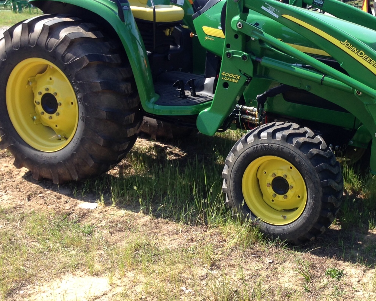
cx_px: 266
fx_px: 579
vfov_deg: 29.1
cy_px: 126
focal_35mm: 52
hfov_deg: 35.4
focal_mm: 4.12
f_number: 2.4
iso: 50
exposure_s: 1/559
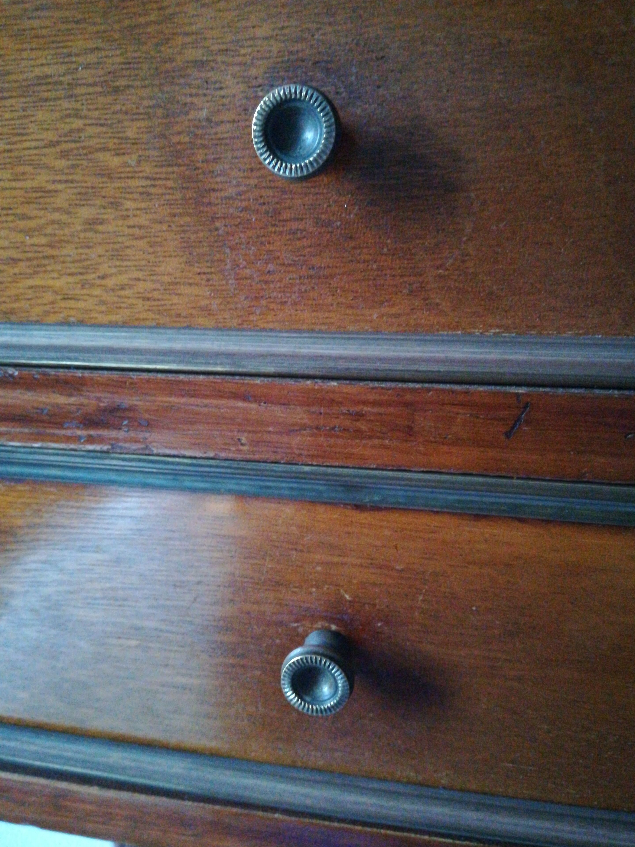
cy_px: 432
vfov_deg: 65.3
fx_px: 660
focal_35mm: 27
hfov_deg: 51.3
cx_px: 329
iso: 2000
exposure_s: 1/14.3
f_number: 2.2
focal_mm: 3.83
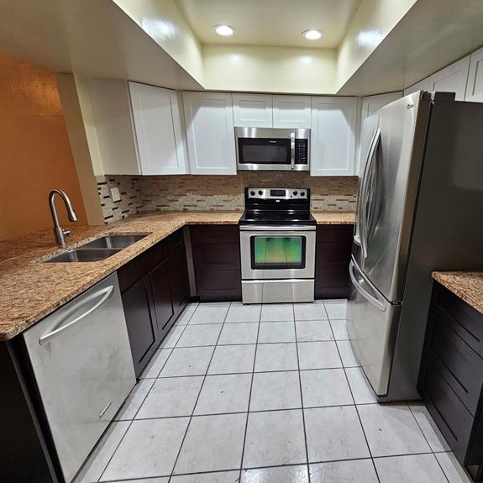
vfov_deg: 87.4
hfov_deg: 85.4
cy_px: 244
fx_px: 253
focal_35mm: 16
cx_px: 307
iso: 160
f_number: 2.2
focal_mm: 2.2
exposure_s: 1/60
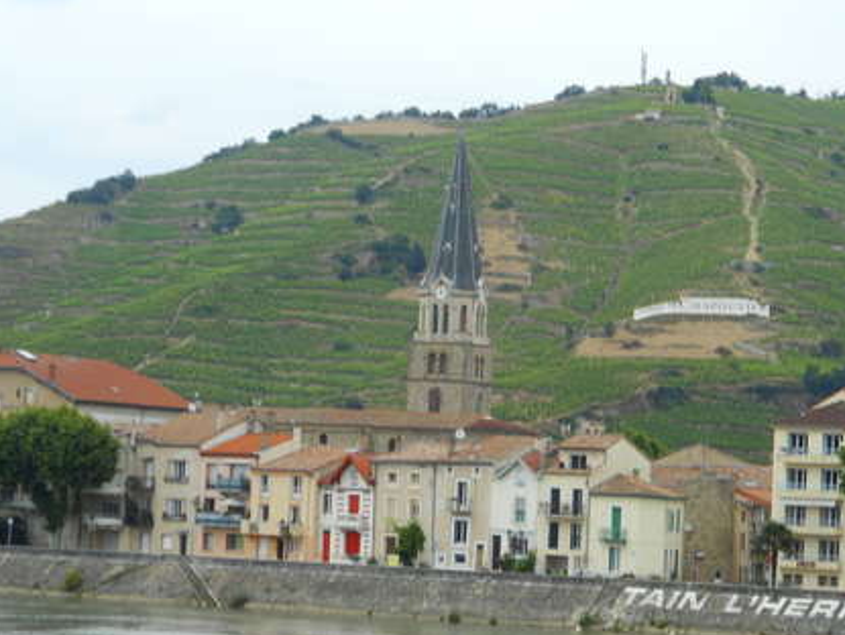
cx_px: 464
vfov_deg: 8.8
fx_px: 4129
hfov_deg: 11.7
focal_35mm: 169
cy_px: 340
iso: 80
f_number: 5.9
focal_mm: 20.9
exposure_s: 1/250
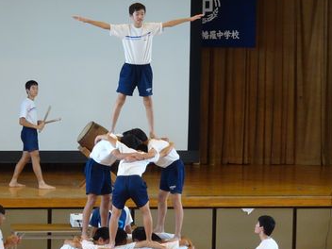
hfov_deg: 9.7
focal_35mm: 203
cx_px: 141
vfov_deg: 7.3
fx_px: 1947
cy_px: 167
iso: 800
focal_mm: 24.36
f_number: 5.6
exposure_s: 1/40
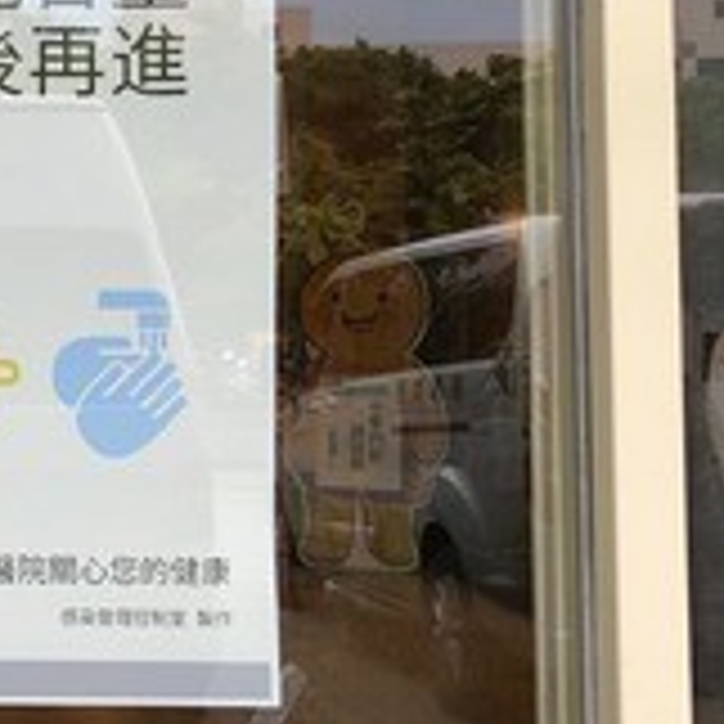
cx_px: -115
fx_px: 1822
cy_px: 234
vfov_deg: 22.4
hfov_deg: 21.1
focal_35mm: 77
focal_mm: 4
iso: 32
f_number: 1.8
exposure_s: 1/120
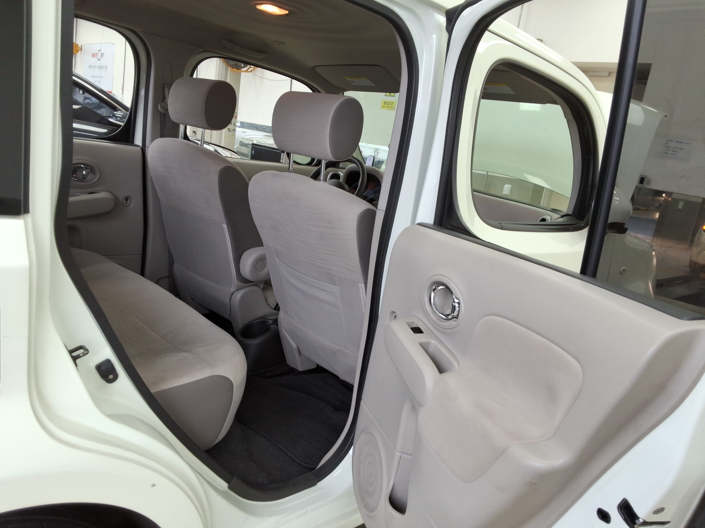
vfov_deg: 49.7
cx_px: 352
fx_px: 570
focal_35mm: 28
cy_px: 264
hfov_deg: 63.4
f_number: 1.9
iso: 47
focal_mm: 2.91
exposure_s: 1/60
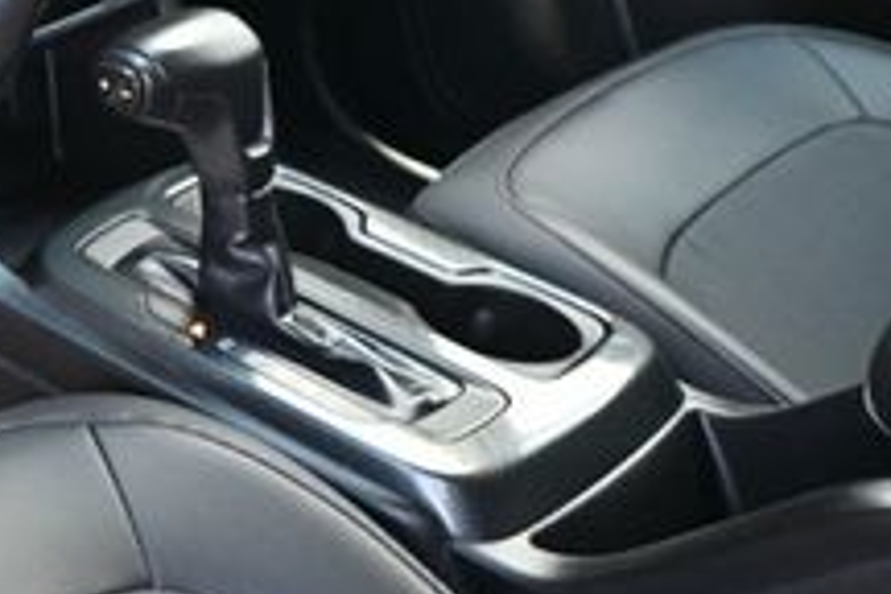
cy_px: 4
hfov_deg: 22.4
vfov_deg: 16.7
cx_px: -297
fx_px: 1980
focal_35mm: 80
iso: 450
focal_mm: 18
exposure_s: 1/125
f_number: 3.5
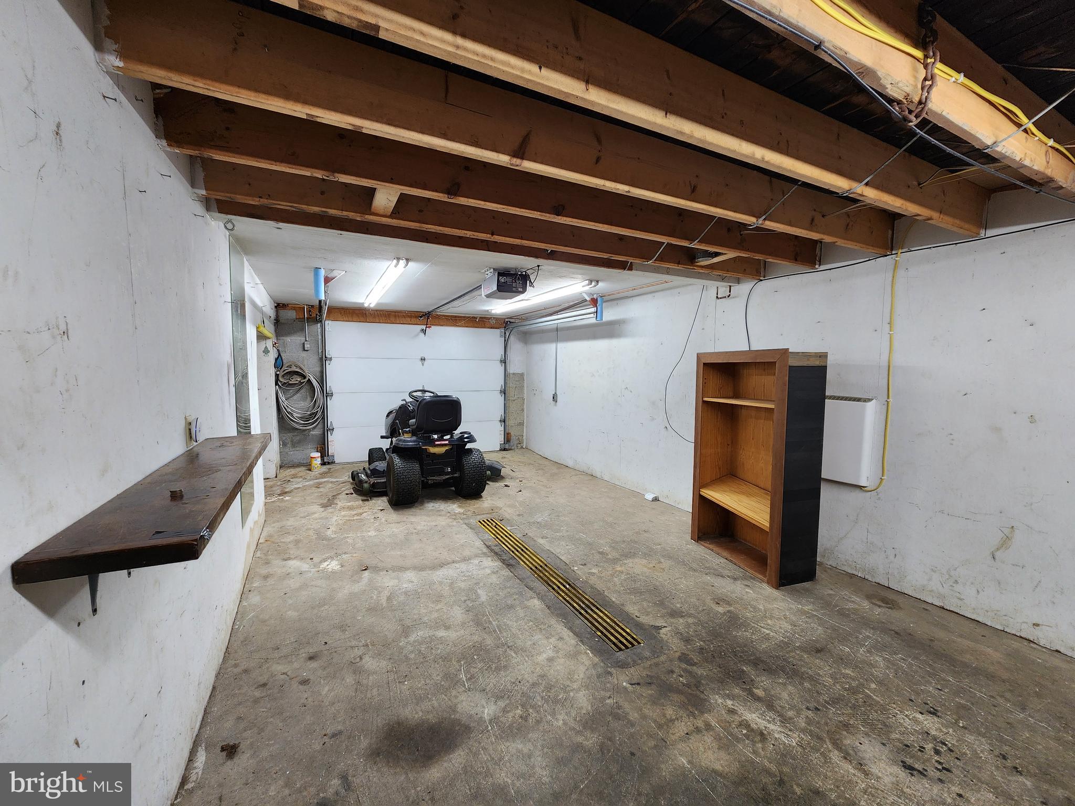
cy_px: 403
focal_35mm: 13
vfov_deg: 89.9
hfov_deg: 106.2
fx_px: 404
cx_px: 538
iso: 100
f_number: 2.2
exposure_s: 1/60
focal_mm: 2.2
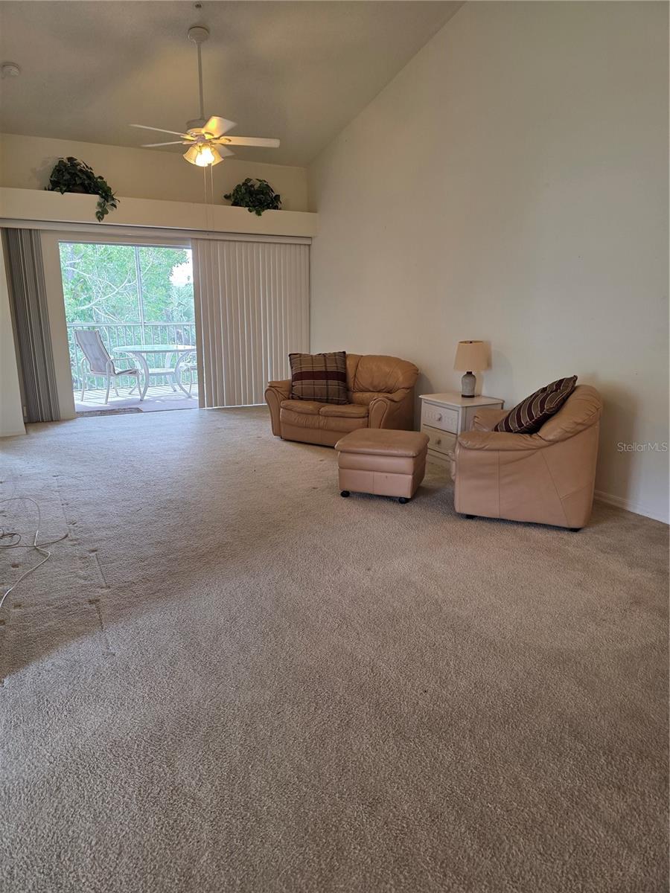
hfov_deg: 58.9
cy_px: 446
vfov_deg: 73.9
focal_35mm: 23
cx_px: 335
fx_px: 594
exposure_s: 1/120
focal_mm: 6.3
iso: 125
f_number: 1.7
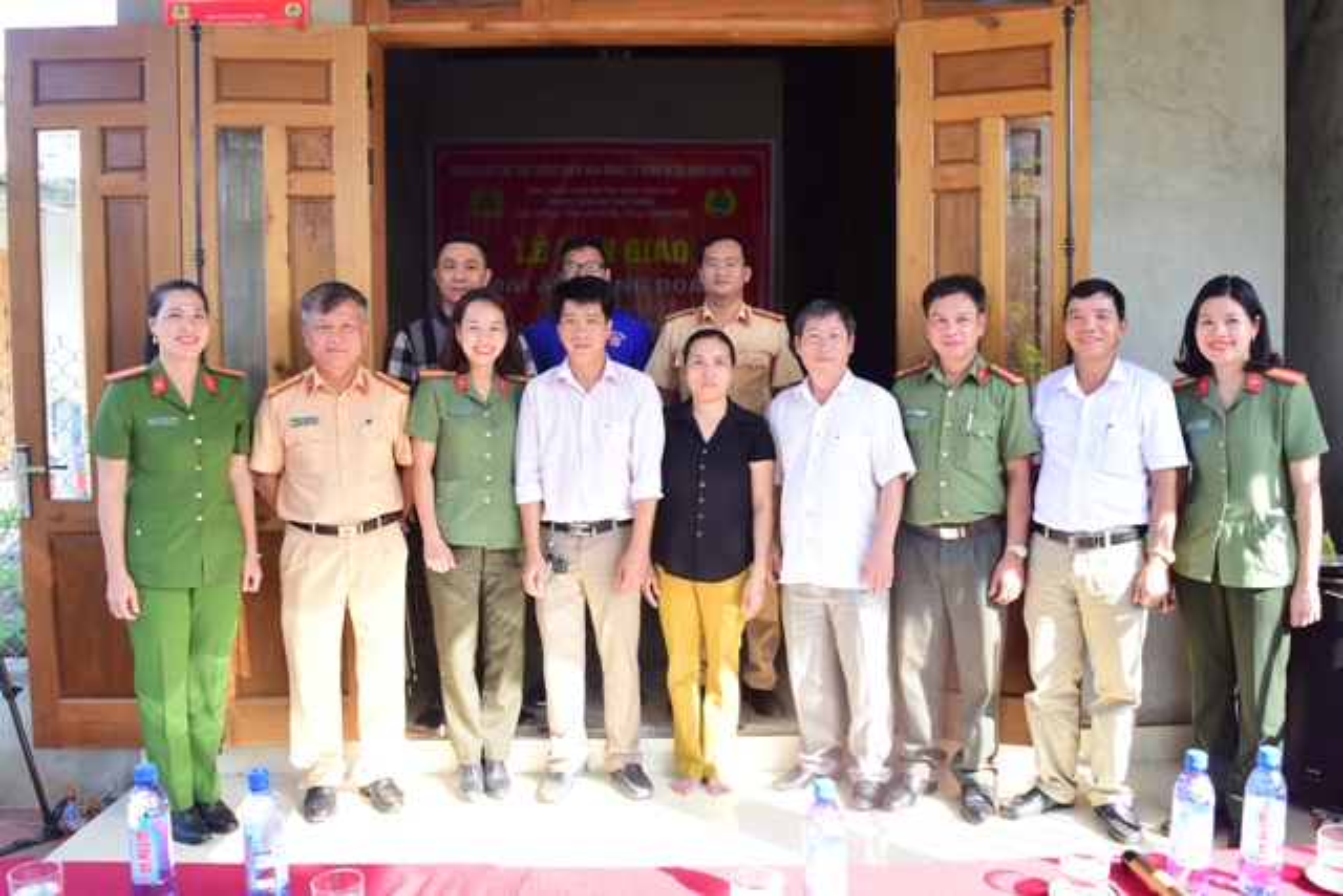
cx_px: 672
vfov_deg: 43.6
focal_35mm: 30
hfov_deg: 61.9
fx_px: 1119
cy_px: 448
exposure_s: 1/250
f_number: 5.6
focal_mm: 20
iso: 640
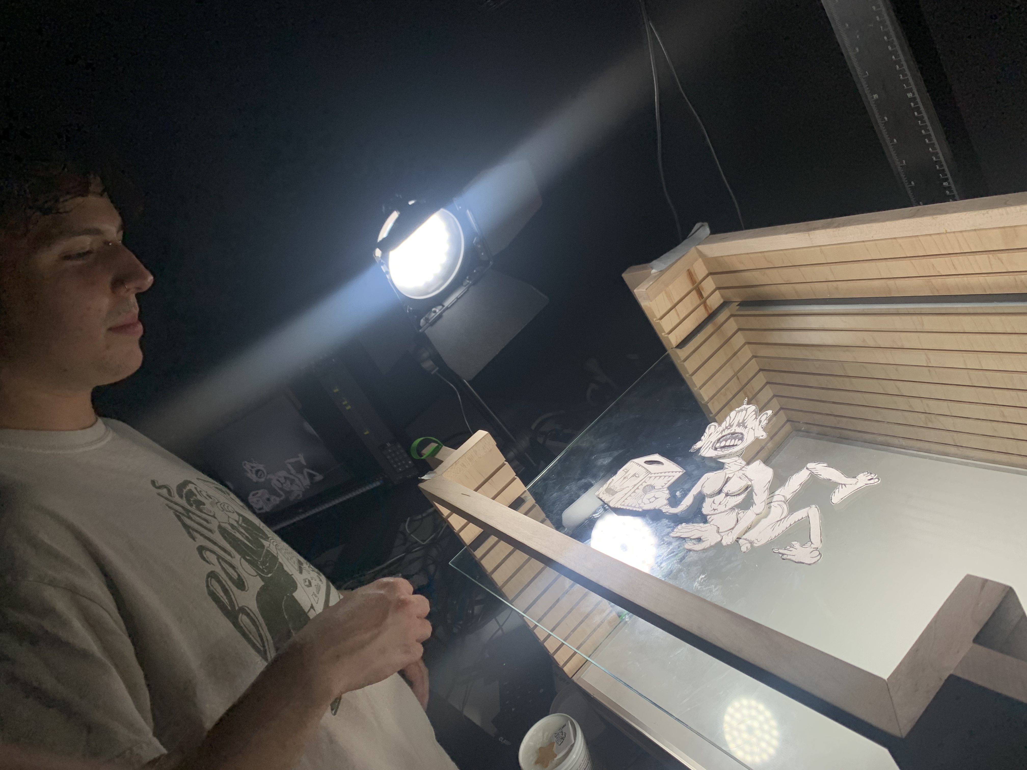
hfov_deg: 67.3
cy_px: 385
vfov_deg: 53.1
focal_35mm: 26
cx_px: 514
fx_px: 771
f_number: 1.8
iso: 25
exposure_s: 1/347
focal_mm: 4.25
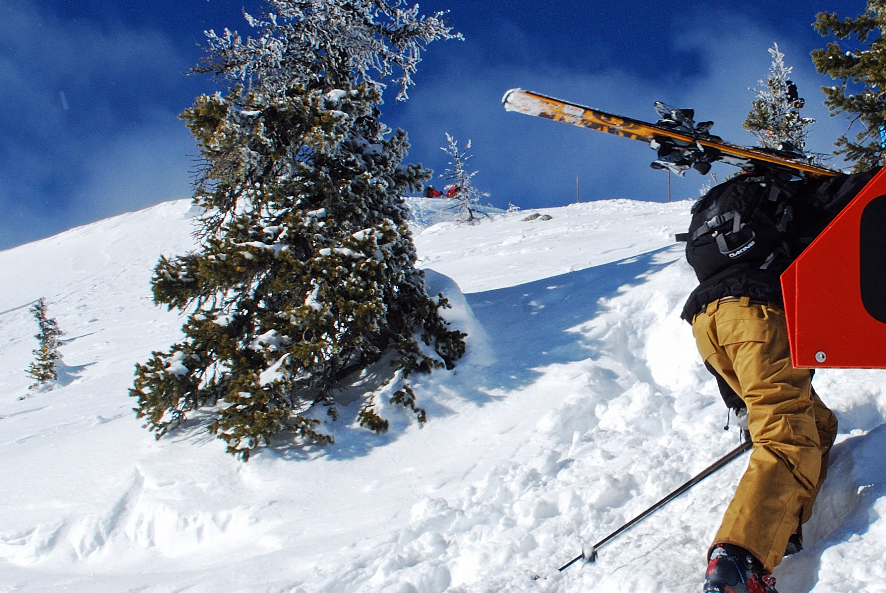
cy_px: 279
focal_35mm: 58
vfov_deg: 23.5
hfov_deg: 33.7
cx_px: 666
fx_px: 1429
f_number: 18
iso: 200
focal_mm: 18
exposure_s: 1/125
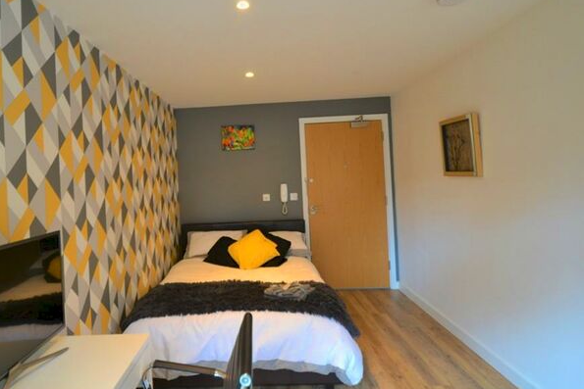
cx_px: 247
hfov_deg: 82.5
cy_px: 171
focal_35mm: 20
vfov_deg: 61.0
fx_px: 329
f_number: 3.5
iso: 400
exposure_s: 1/60
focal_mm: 11.5
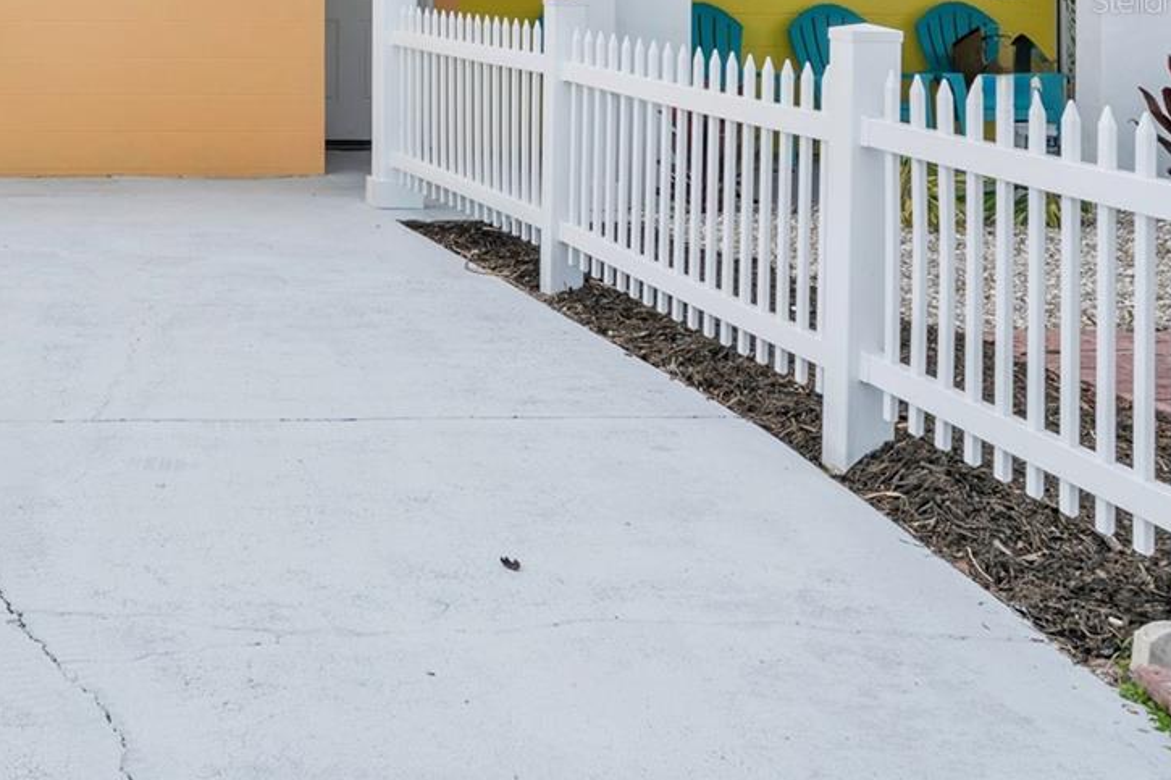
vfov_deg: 20.5
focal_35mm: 64
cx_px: -57
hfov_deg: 29.0
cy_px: 0
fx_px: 2081
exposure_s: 1/1000
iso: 200
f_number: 8
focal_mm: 29
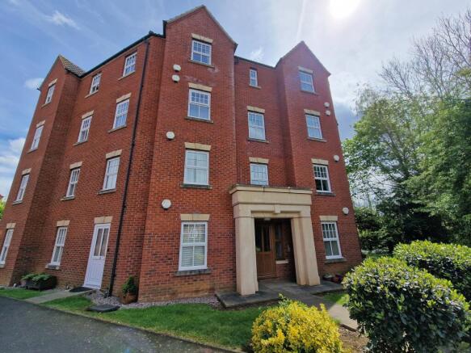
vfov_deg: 89.9
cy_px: 176
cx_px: 236
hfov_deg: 106.2
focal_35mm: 13
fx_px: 177
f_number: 2.2
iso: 50
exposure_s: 1/2504
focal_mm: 2.2
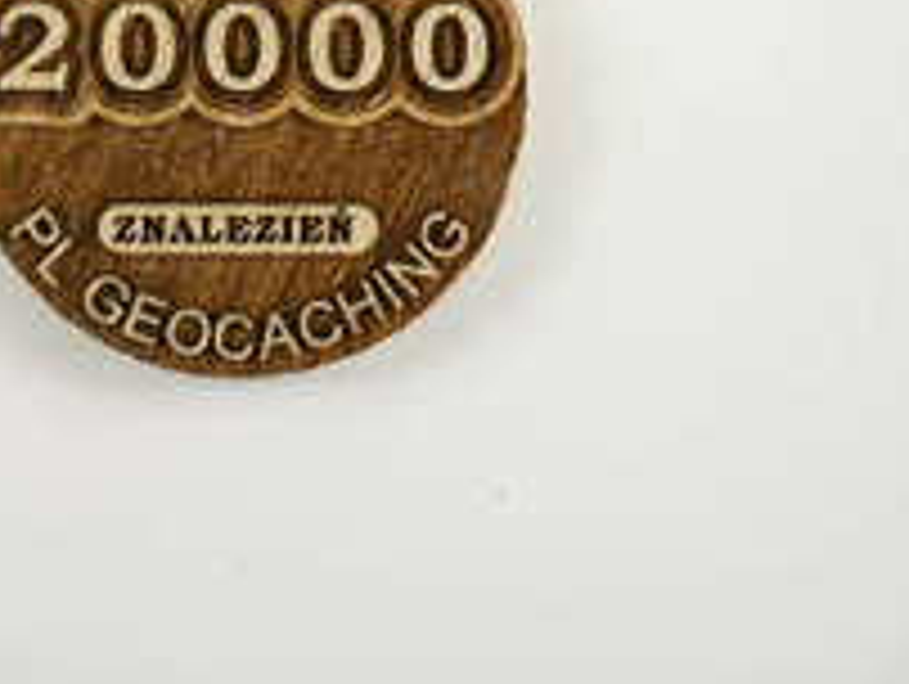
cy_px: 97
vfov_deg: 14.1
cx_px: 243
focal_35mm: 104
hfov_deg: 18.8
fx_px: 2734
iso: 200
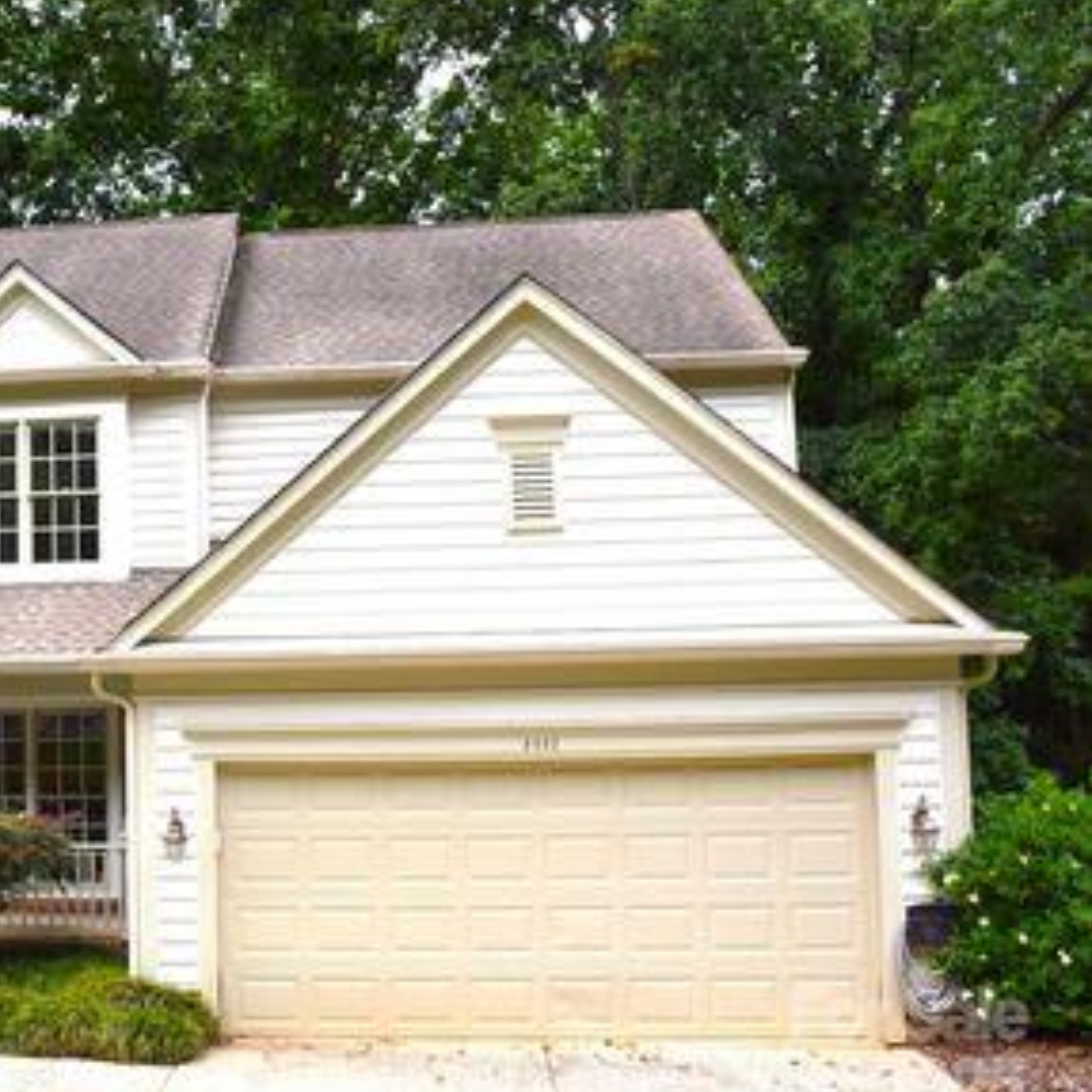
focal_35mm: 40
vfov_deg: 41.9
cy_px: 527
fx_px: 1428
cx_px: 145
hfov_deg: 39.4
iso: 360
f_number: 8
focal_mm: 18
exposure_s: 1/250
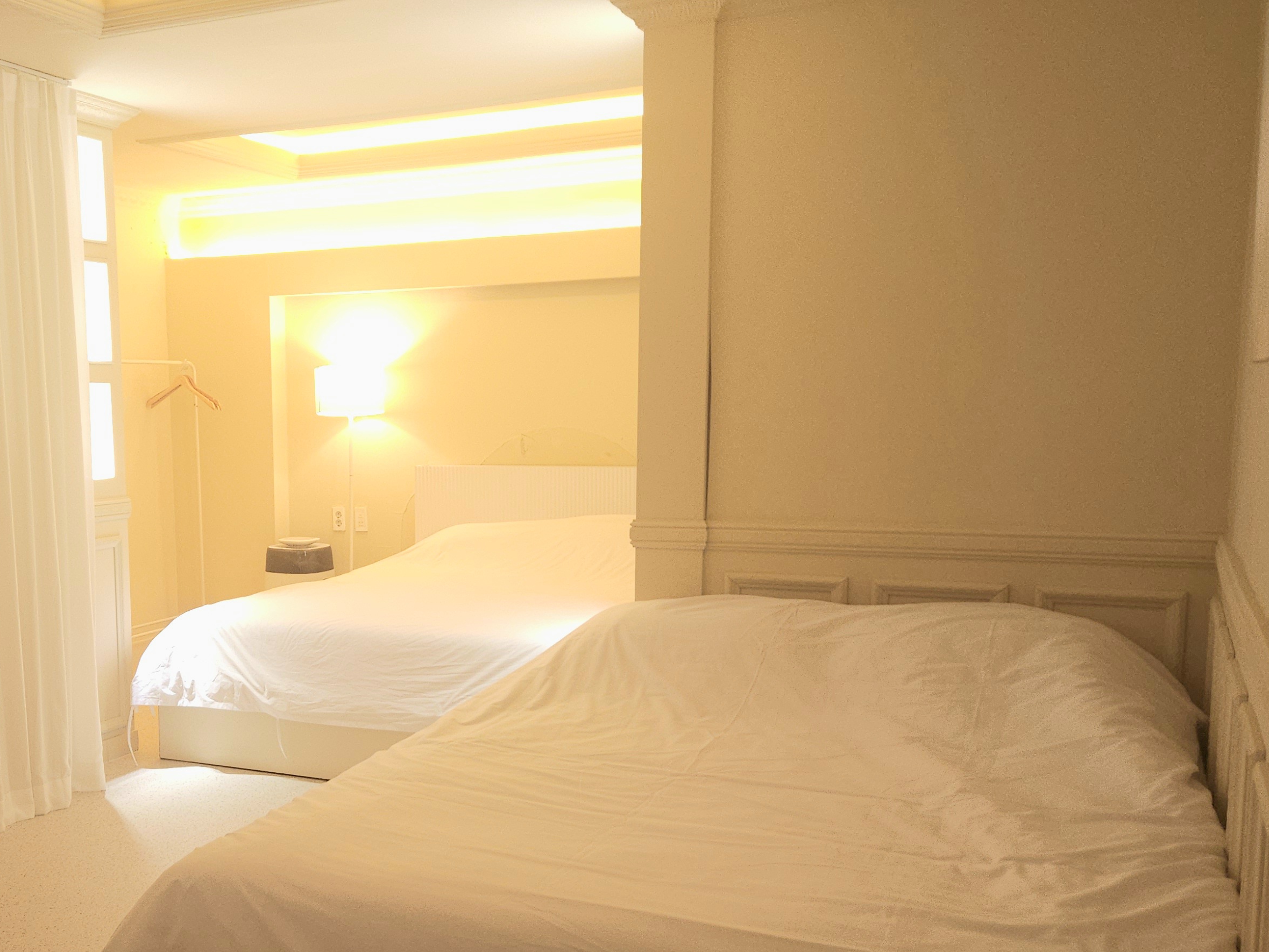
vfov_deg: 36.7
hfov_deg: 46.7
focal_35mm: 39
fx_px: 1430
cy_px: 558
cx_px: 371
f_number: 1.8
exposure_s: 1/20
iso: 100
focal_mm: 5.4
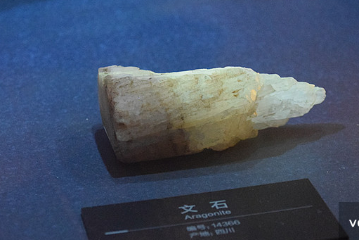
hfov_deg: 16.8
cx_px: 214
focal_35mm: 122
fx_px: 1217
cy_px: 138
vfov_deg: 11.2
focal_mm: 52
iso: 6400
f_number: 4.8
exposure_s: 1/30
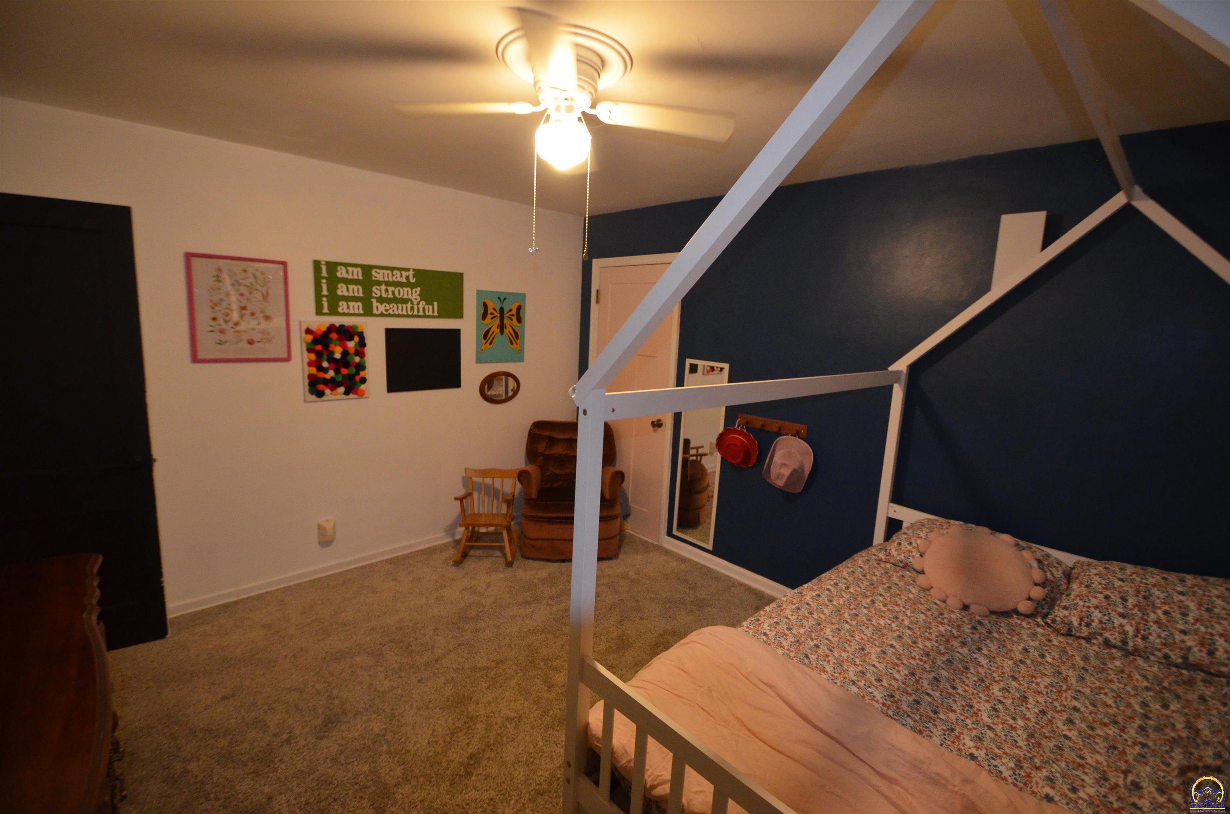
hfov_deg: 100.5
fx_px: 511
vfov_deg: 77.1
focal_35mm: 15
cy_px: 407
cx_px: 615
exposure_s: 1/60
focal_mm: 10
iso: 1600
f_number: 3.5
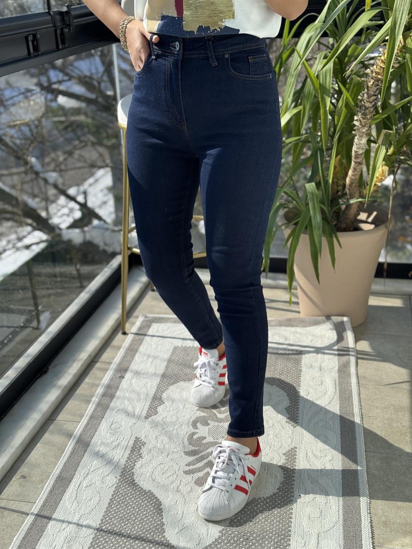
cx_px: 206
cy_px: 274
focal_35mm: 48
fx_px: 762
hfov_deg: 30.3
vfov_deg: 39.7
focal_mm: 6.76
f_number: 1.78
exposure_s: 1/1366
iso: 64
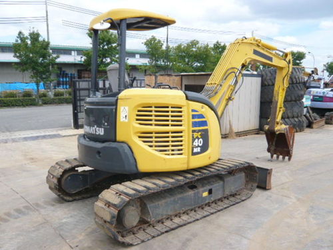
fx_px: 269
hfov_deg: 63.4
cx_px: 166
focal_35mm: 28
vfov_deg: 49.7
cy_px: 125
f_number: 2.8
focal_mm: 4.6
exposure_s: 1/800
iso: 100
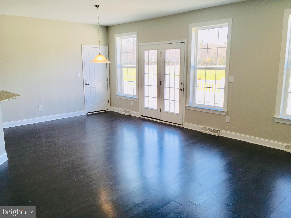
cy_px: 109
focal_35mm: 29
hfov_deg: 61.7
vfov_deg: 48.2
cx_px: 146
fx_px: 244
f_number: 2.2
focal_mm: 4.15
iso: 25
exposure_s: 1/120
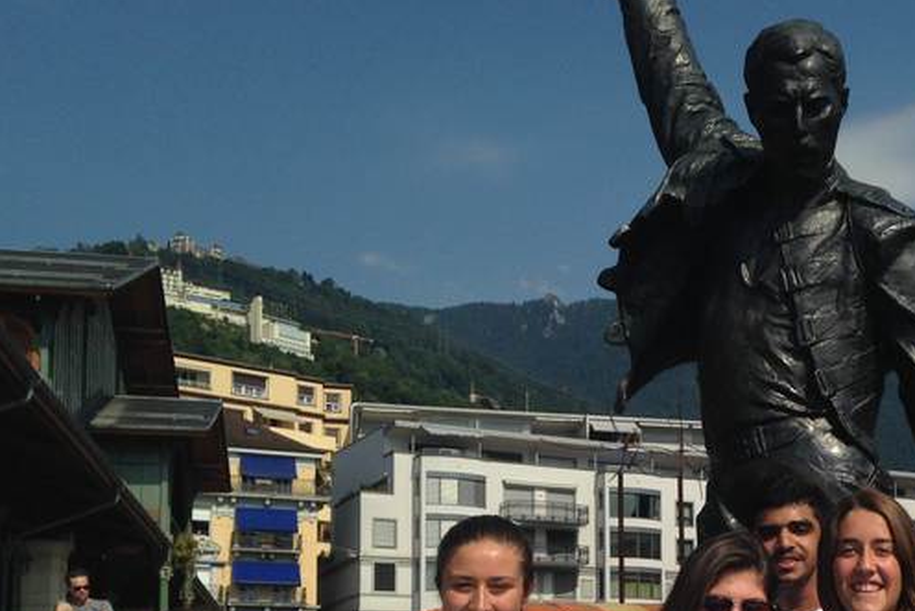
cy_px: 586
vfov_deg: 21.0
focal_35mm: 63
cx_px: 748
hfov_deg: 31.0
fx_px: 1602
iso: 50
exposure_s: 1/3390
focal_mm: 4.12
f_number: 2.4
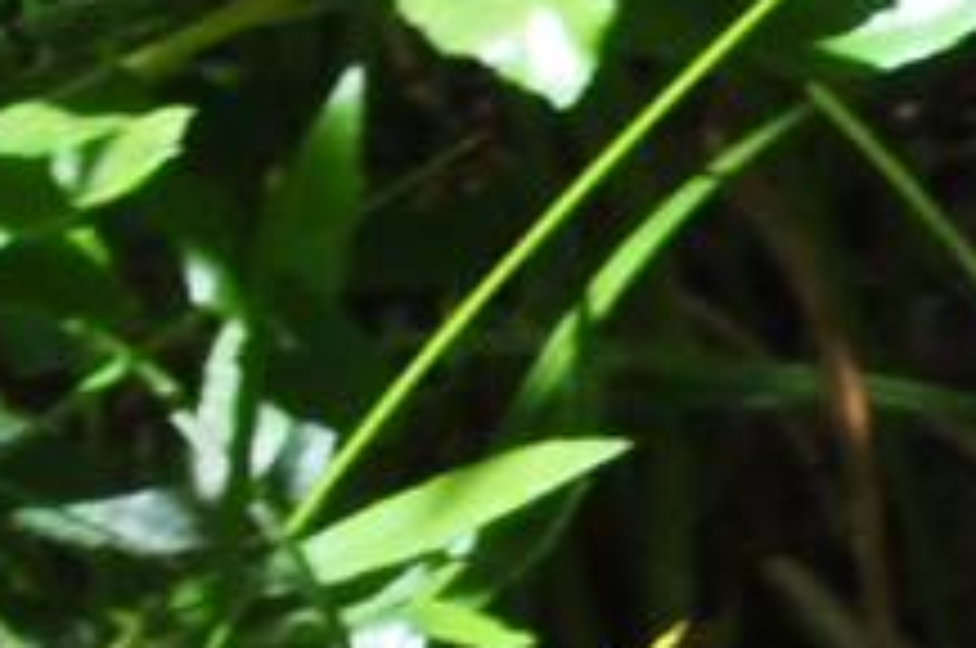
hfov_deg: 1.1
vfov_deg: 0.7
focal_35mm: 1877
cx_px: 2181
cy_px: 2351
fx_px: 50812
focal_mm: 170
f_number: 10
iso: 400
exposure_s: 1/200
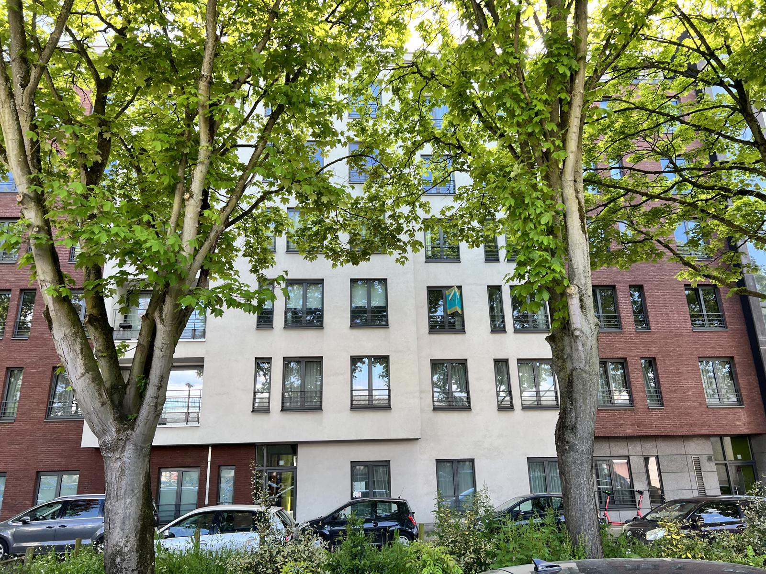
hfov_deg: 67.3
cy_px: 287
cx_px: 383
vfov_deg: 53.1
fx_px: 575
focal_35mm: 26
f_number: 1.5
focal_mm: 5.7
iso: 50
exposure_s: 1/418
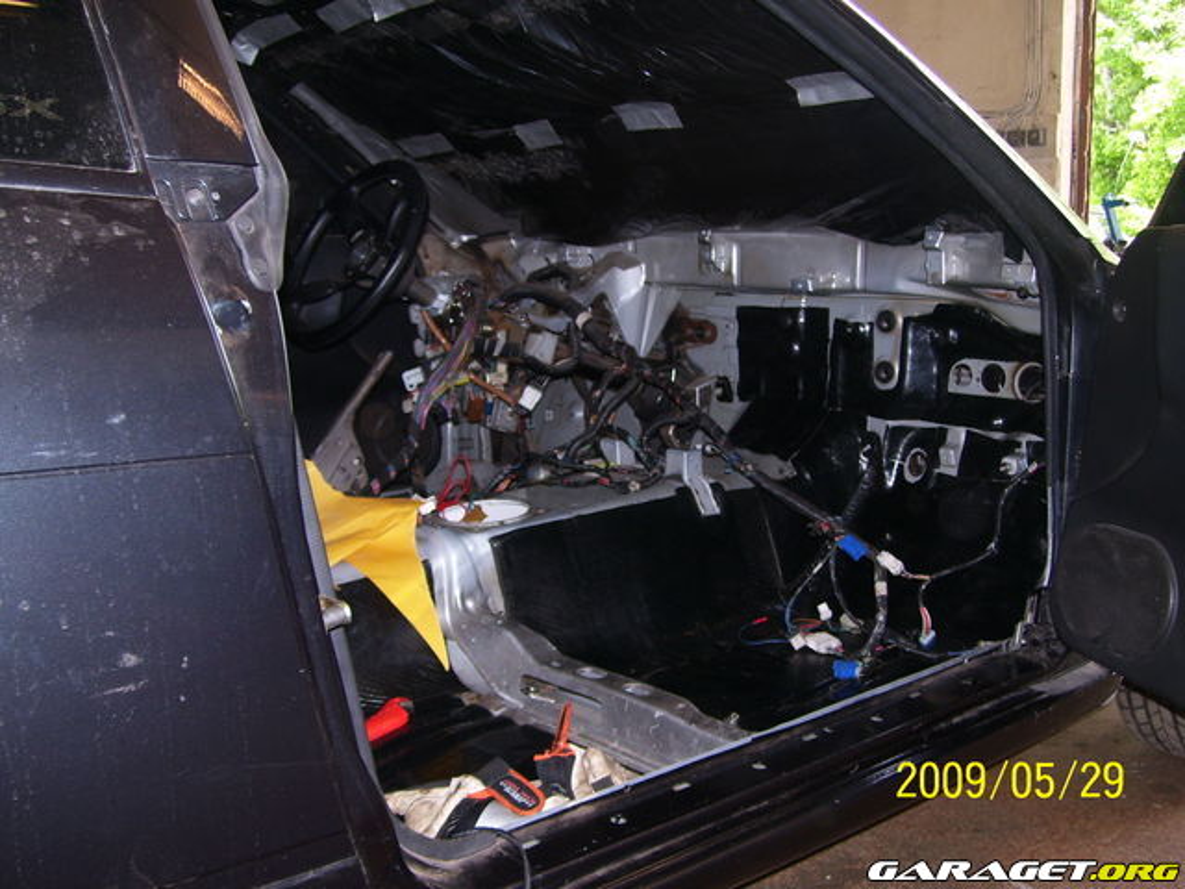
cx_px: 592
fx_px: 1267
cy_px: 444
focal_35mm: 37
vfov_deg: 38.7
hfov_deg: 50.1
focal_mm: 6
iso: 80
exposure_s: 1/60
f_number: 2.7
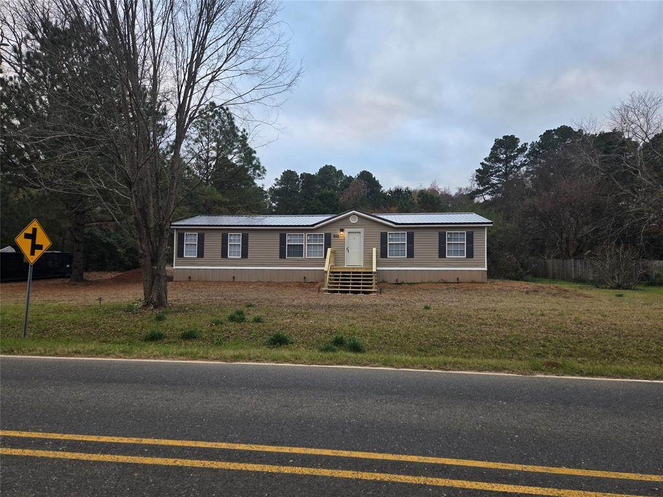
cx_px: 332
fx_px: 441
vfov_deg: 58.9
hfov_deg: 73.9
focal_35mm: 23
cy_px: 248
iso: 64
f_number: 1.8
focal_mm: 5.4
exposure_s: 1/180
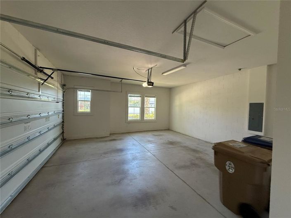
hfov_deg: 102.1
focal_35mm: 14
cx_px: 146
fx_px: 118
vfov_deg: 85.6
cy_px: 109
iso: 320
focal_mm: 2.22
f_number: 2.2
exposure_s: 1/120
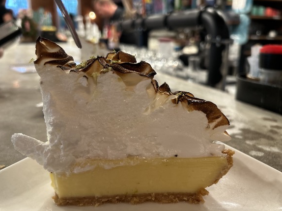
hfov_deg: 61.7
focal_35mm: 29
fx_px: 236
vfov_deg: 48.2
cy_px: 106
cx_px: 146
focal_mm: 5.7
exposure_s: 1/60
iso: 160
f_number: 1.5
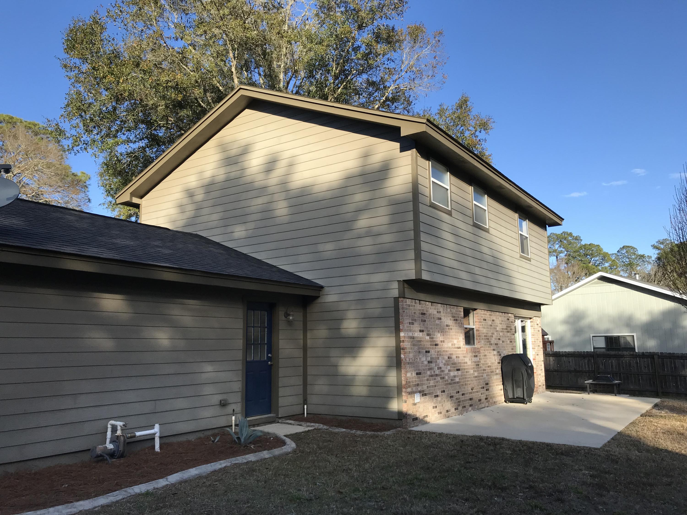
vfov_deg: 49.7
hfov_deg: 63.4
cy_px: 258
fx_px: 556
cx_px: 344
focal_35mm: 28
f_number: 1.8
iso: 20
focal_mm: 3.99
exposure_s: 1/1088
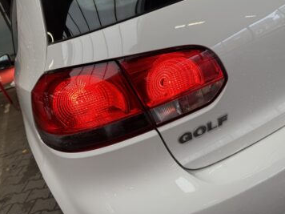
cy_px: 113
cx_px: 131
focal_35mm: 27
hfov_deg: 65.2
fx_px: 222
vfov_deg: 51.3
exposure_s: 1/100
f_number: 1.78
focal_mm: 6.76
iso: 125
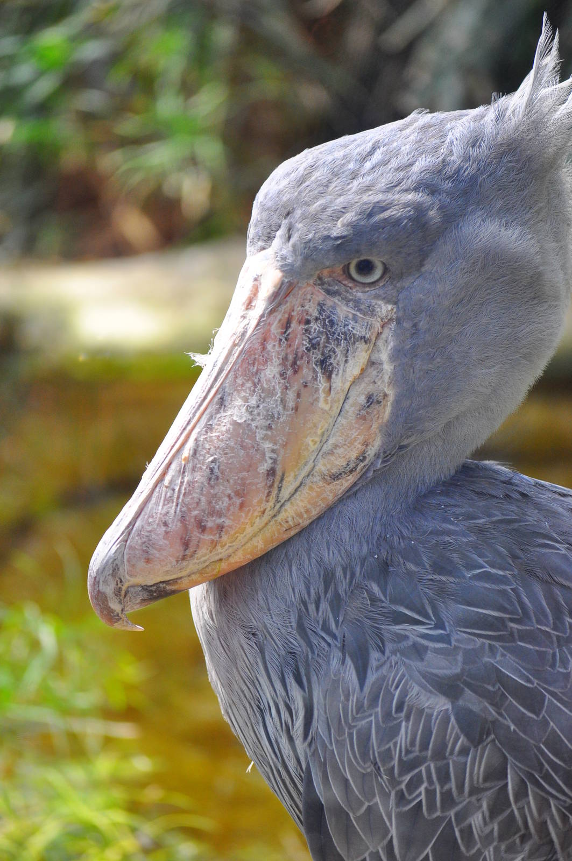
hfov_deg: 7.9
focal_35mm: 174
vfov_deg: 11.8
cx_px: 286
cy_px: 430
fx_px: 4157
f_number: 4.8
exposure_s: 1/500
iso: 800
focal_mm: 116
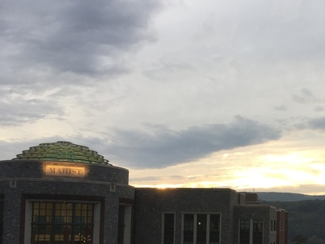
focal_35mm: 57
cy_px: 210
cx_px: 309
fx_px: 535
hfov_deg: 31.7
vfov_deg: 25.0
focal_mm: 4.15
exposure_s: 1/120
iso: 40
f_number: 2.2
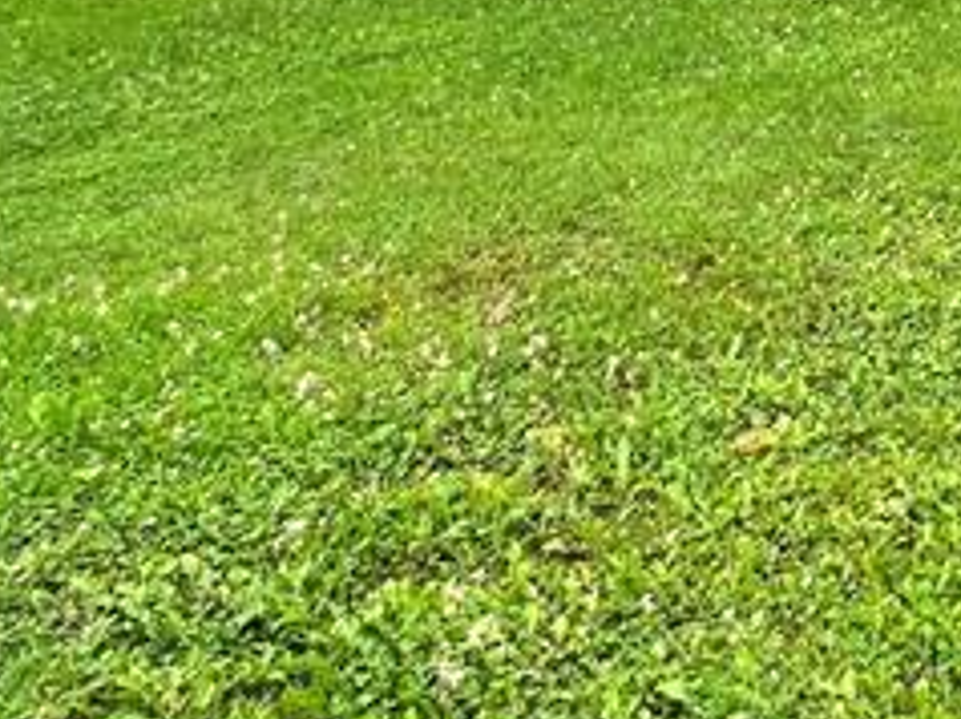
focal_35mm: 56
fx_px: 1553
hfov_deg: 30.1
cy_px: -384
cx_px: 1110
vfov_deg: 21.5
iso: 40
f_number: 1.8
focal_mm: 1.57
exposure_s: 1/99
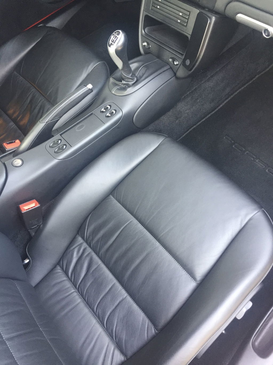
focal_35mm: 29
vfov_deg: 61.7
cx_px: 136
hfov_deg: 48.2
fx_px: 305
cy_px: 182
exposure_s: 1/33
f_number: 2.2
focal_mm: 4.15
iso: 125
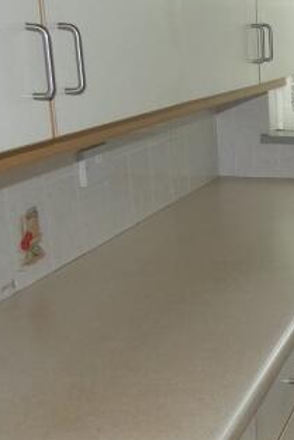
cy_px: 257
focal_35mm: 68
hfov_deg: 16.4
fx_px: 832
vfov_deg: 29.6
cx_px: 550
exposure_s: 1/60
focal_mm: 3.6
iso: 80
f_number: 2.8
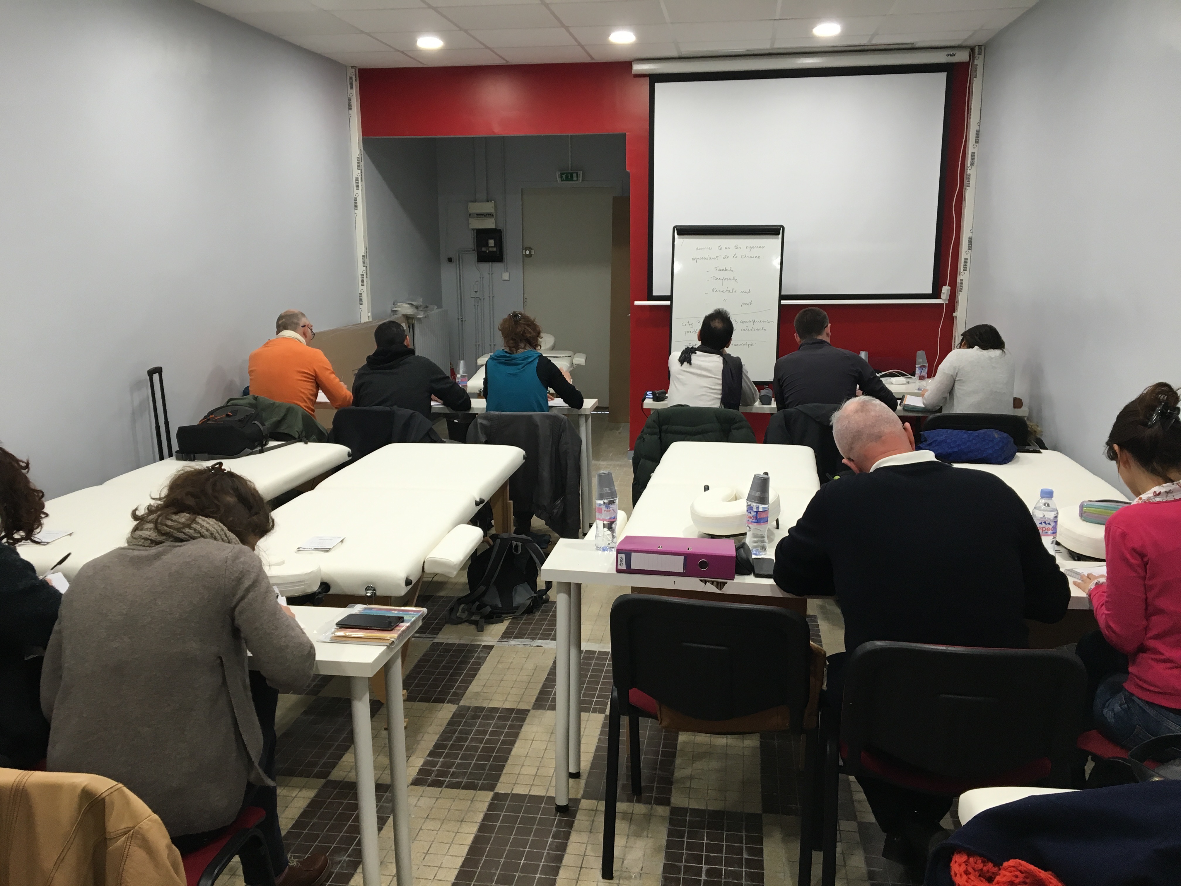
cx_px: 590
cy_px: 443
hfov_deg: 61.7
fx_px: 989
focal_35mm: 29
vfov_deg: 48.2
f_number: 2.2
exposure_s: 1/33
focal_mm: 4.15
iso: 80
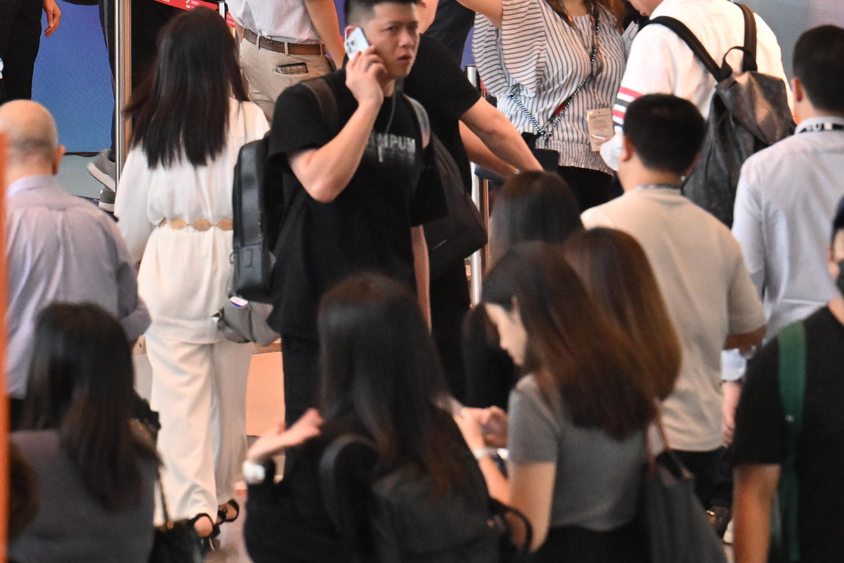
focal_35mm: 585
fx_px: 13714
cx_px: -417
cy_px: -105
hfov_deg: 3.5
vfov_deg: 2.3
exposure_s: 1/125
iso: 1250
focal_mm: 155
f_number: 5
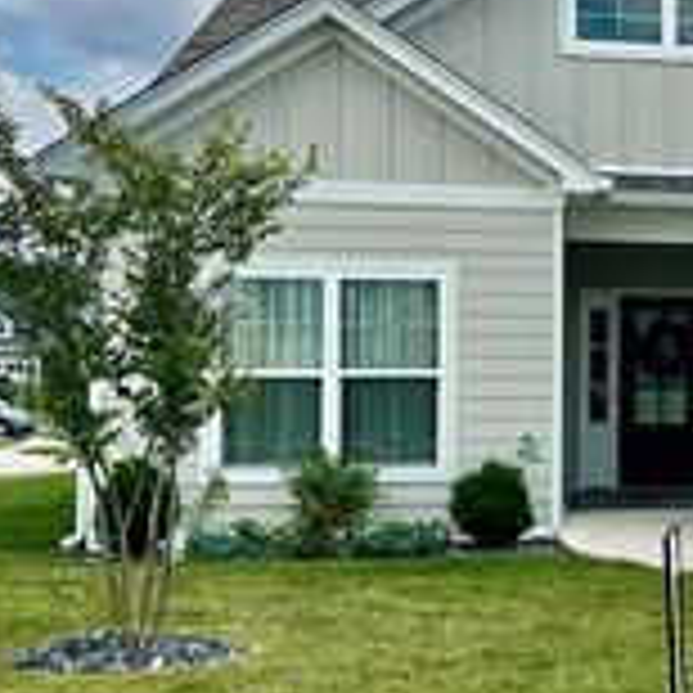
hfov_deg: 22.8
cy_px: 340
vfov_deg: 25.0
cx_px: 850
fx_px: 1563
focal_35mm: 69
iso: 80
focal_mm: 6.86
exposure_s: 1/7576
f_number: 1.78
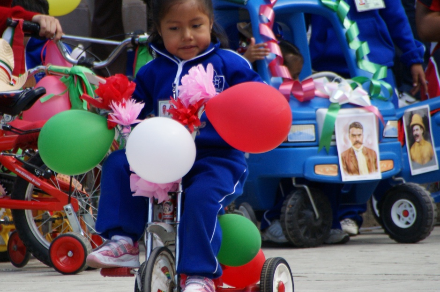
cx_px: 202
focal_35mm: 639
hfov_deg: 3.2
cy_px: 151
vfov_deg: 2.1
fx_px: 7802
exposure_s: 1/400
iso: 250
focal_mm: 250
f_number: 6.3
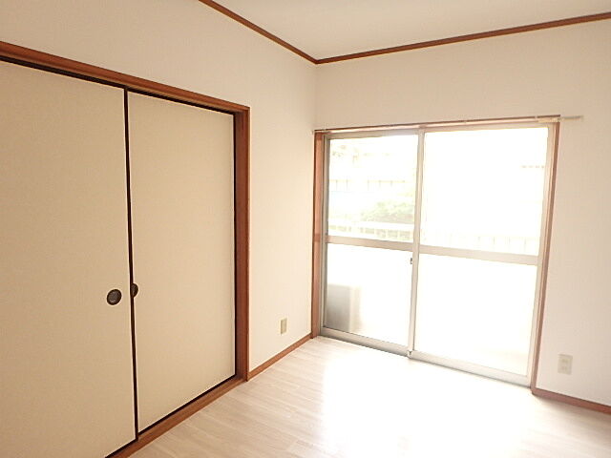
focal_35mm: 21
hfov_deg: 79.0
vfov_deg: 63.4
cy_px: 229
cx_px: 306
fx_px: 371
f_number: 3.5
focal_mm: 3.7
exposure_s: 1/40
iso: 200
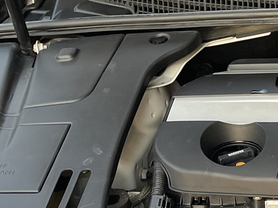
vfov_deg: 13.2
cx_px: 462
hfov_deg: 15.6
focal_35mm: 112
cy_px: 166
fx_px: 899
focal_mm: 5.1
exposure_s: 1/121
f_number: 1.6
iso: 125
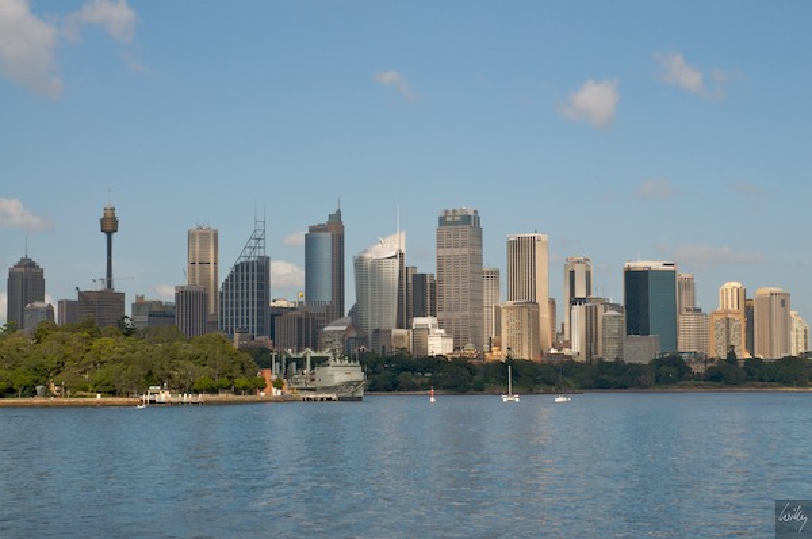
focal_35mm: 87
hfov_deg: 23.4
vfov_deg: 15.7
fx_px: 1959
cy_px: 270
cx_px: 406
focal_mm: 58
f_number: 11
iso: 320
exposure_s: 1/500
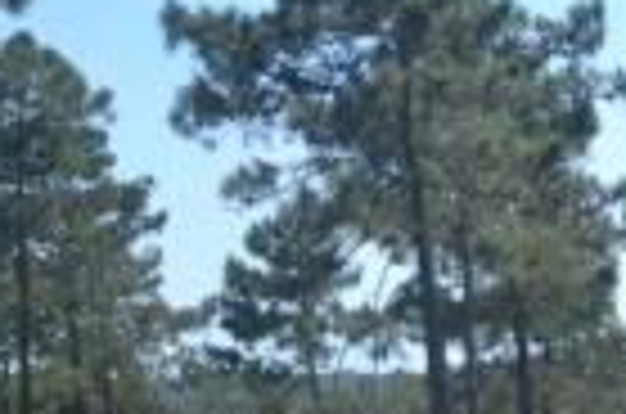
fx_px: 2233
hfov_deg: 14.5
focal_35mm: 129
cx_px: 1045
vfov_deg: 10.2
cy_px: 655
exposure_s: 1/160
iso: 100
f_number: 8
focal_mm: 25
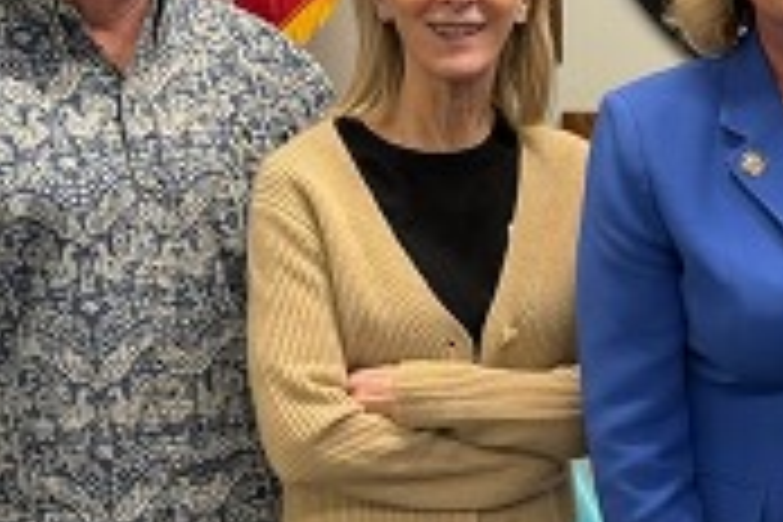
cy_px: 225
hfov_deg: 36.4
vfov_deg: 25.5
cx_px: 608
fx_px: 1153
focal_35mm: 53
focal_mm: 6.76
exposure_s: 1/60
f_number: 1.78
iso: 200
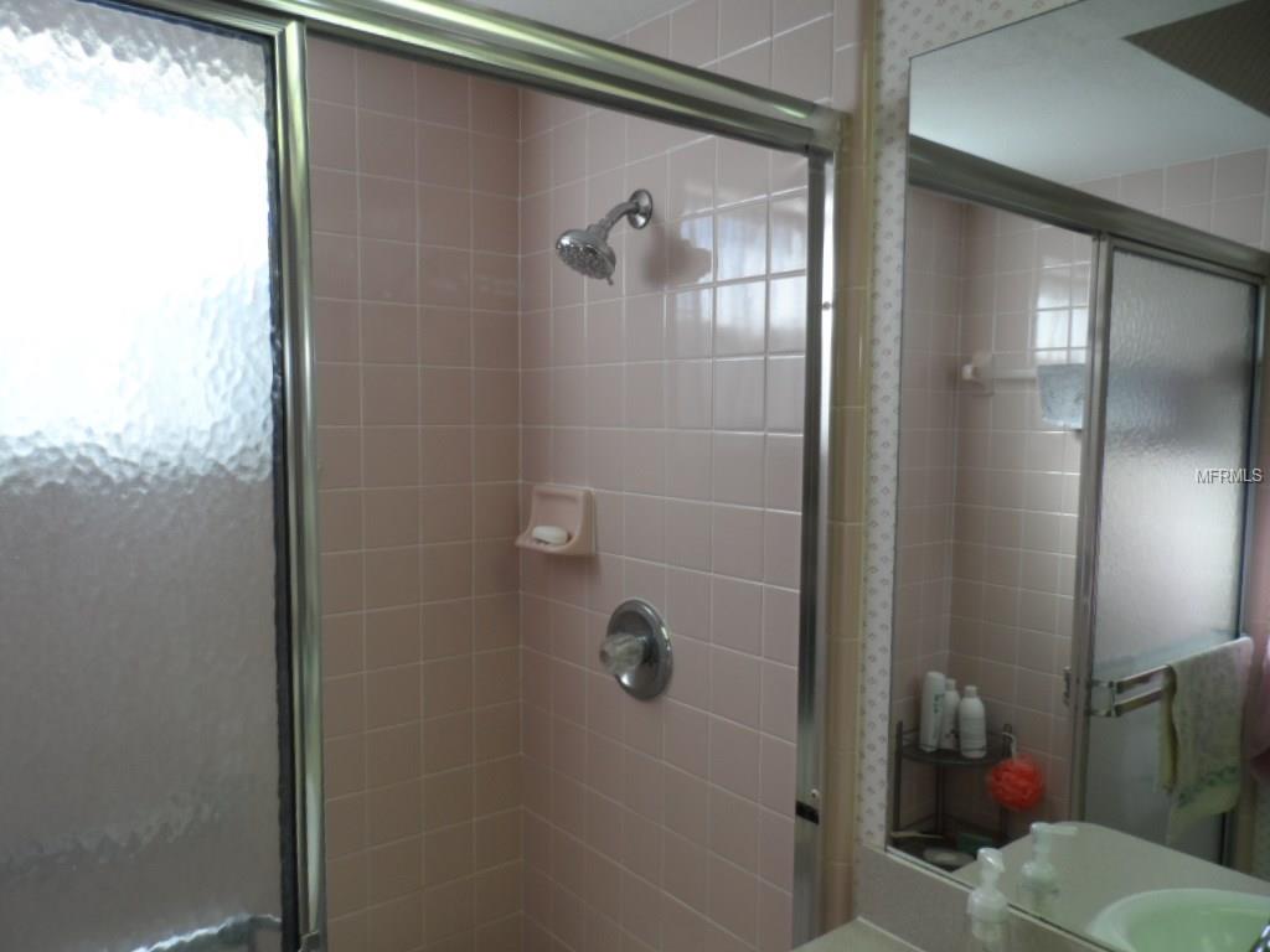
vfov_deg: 56.8
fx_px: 881
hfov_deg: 71.6
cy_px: 476
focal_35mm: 24
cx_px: 635
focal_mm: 4
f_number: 3.2
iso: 80
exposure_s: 1/45
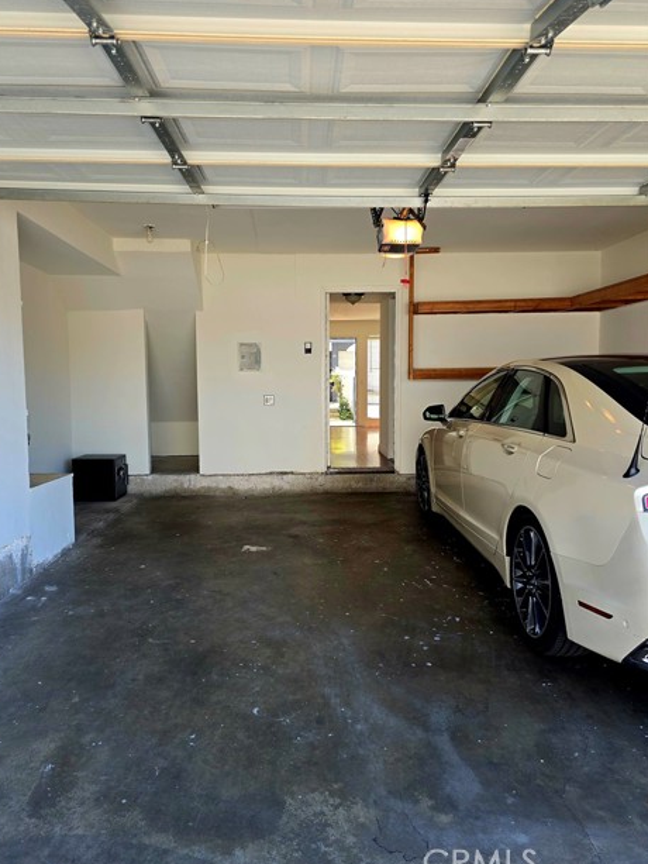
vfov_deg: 71.6
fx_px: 599
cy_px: 431
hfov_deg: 56.8
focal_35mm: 24
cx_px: 317
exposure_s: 1/182
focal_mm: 6.3
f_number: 1.7
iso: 50
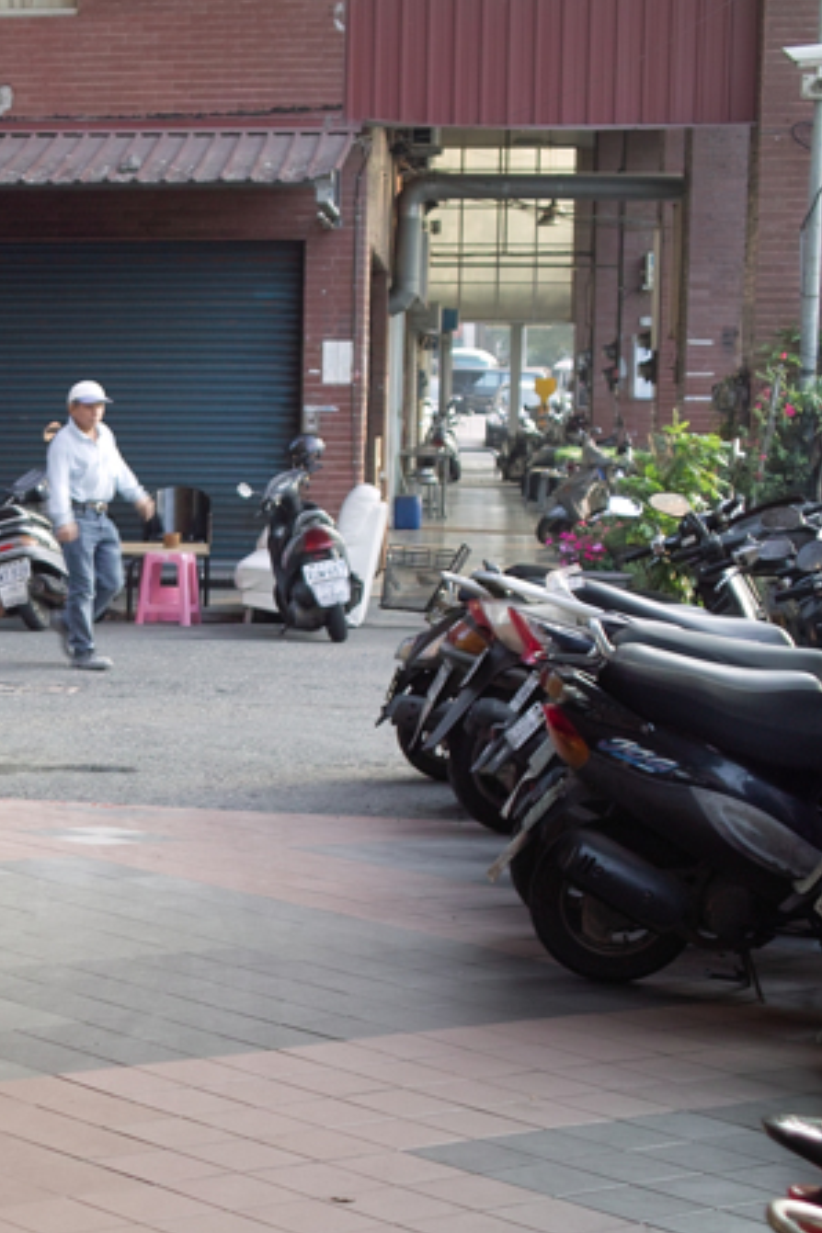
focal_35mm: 94
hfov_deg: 14.0
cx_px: -237
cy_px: 869
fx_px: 3219
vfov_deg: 21.6
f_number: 2.8
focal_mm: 24.2
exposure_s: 1/50
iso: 100
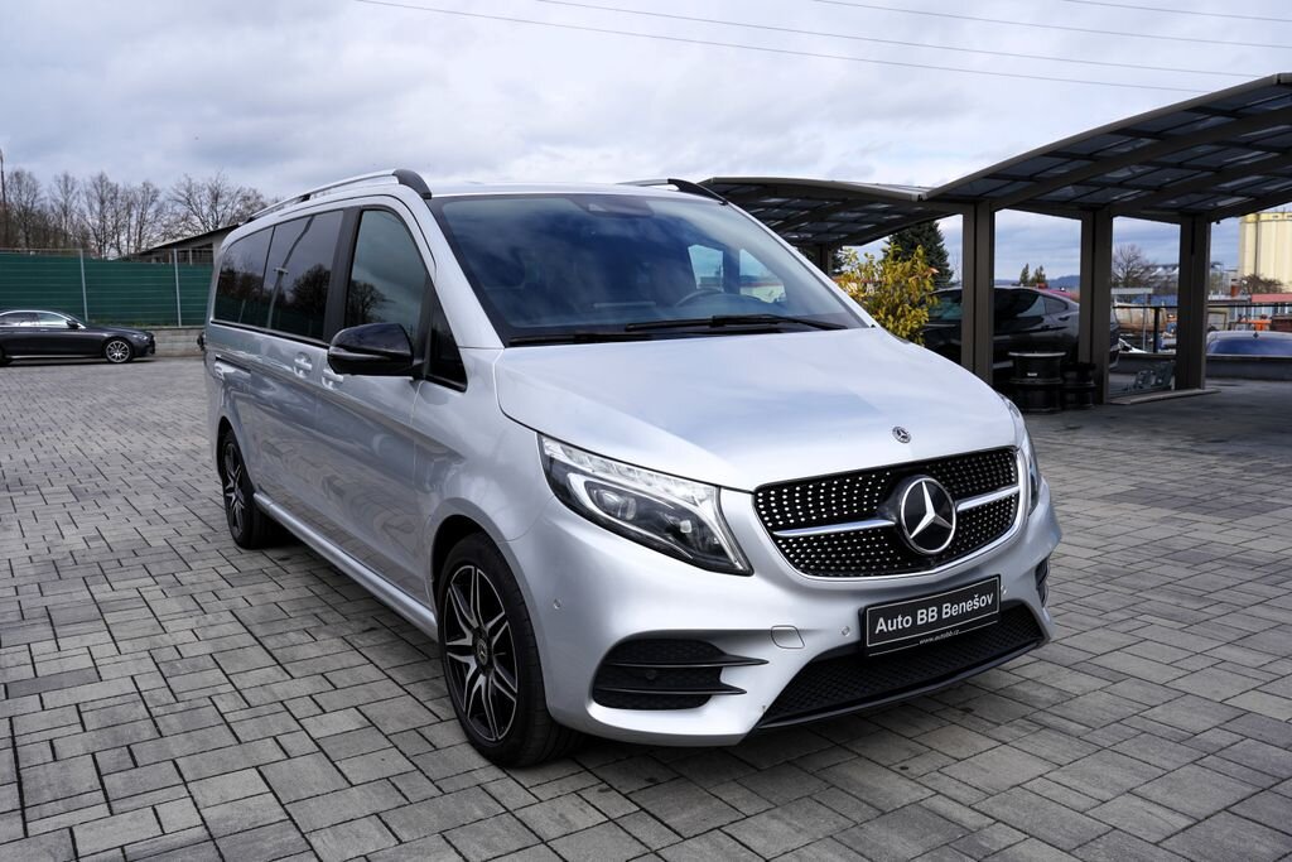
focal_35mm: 30
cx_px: 646
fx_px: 1077
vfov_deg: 43.6
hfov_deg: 61.9
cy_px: 431
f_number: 8
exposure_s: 1/320
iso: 100
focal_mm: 30
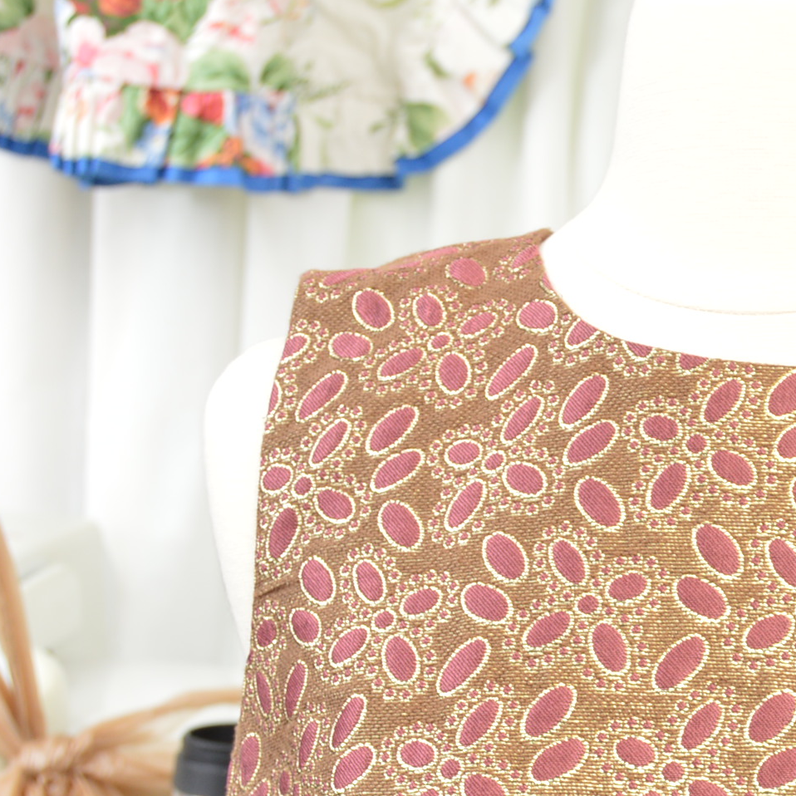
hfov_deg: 15.1
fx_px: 2914
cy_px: 701
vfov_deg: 15.4
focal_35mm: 112
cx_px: 921
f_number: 5
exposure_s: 1/30
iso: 200
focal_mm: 28
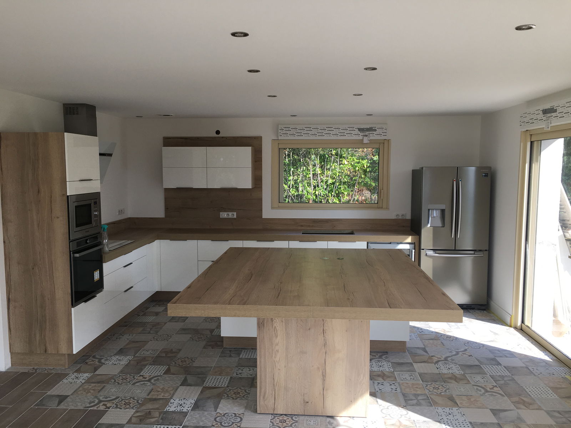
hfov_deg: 61.7
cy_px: 214
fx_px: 478
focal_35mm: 29
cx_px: 286
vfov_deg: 48.2
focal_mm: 4.15
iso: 25
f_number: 2.2
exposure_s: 1/322
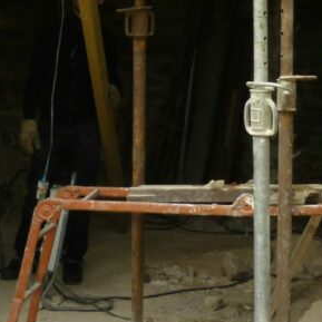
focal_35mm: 118
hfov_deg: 14.6
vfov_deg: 14.5
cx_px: 43
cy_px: -1
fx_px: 1242
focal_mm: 5.5
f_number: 2.8
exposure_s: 1/200
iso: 80
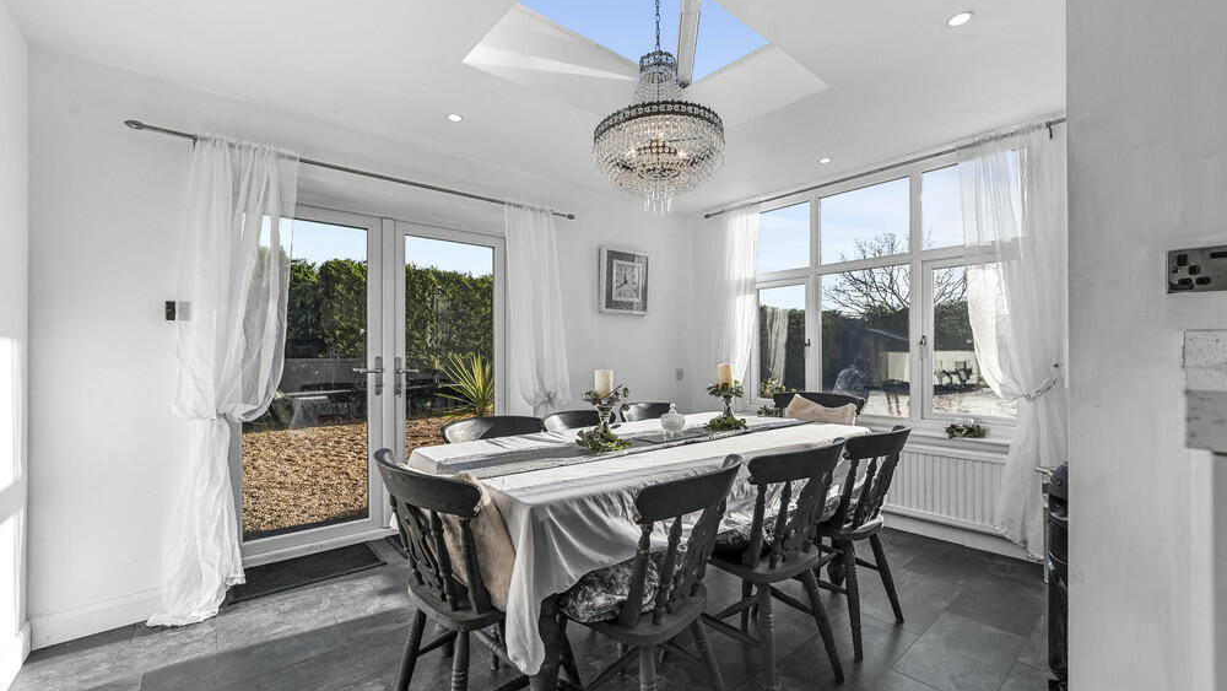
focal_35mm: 15
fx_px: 488
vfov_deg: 70.6
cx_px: 609
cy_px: 344
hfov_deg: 103.0
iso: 400
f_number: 8
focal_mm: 14
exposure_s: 1/80
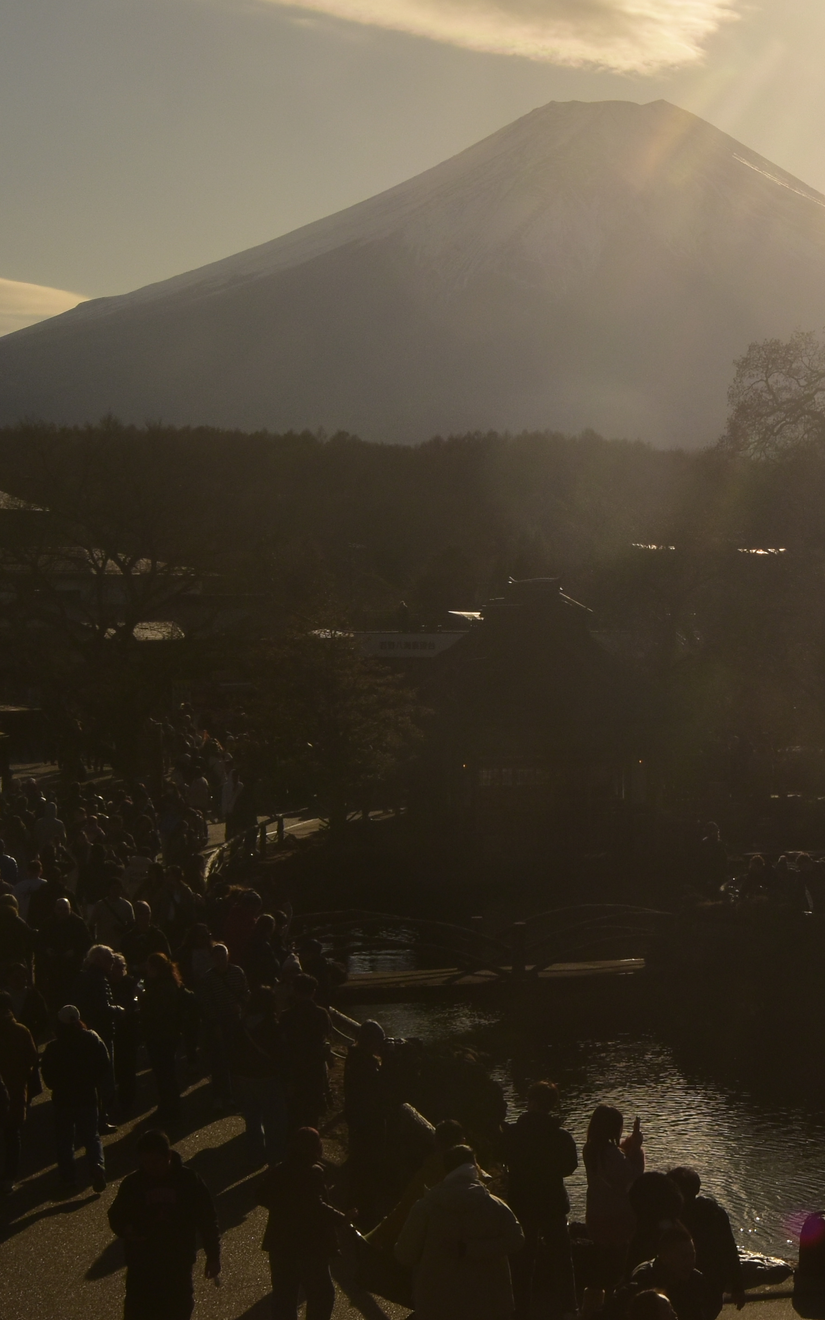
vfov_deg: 11.8
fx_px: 6369
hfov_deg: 7.4
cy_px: 603
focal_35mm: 177
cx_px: 910
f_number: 14
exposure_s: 1/800
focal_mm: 55
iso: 200
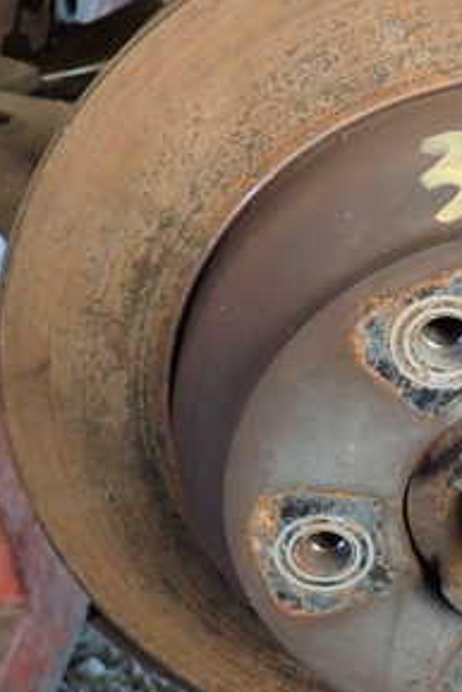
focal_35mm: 54
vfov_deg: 36.6
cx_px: 517
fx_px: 1038
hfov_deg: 23.4
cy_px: 251
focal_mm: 4.5
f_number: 2
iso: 200
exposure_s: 1/40
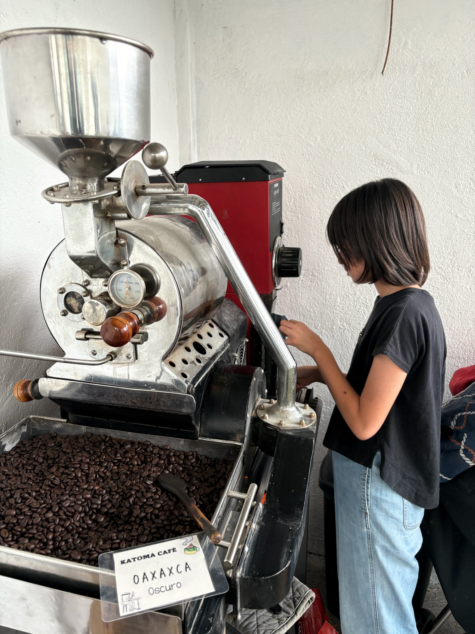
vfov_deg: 67.3
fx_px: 476
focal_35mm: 26
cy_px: 317
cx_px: 238
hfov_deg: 53.1
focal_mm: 5.96
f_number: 1.6
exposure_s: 1/160
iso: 100
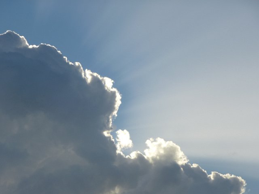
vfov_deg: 8.8
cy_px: 97
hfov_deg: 11.8
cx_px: 130
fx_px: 1256
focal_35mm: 168
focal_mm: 30.1
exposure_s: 1/1000
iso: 100
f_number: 5.4
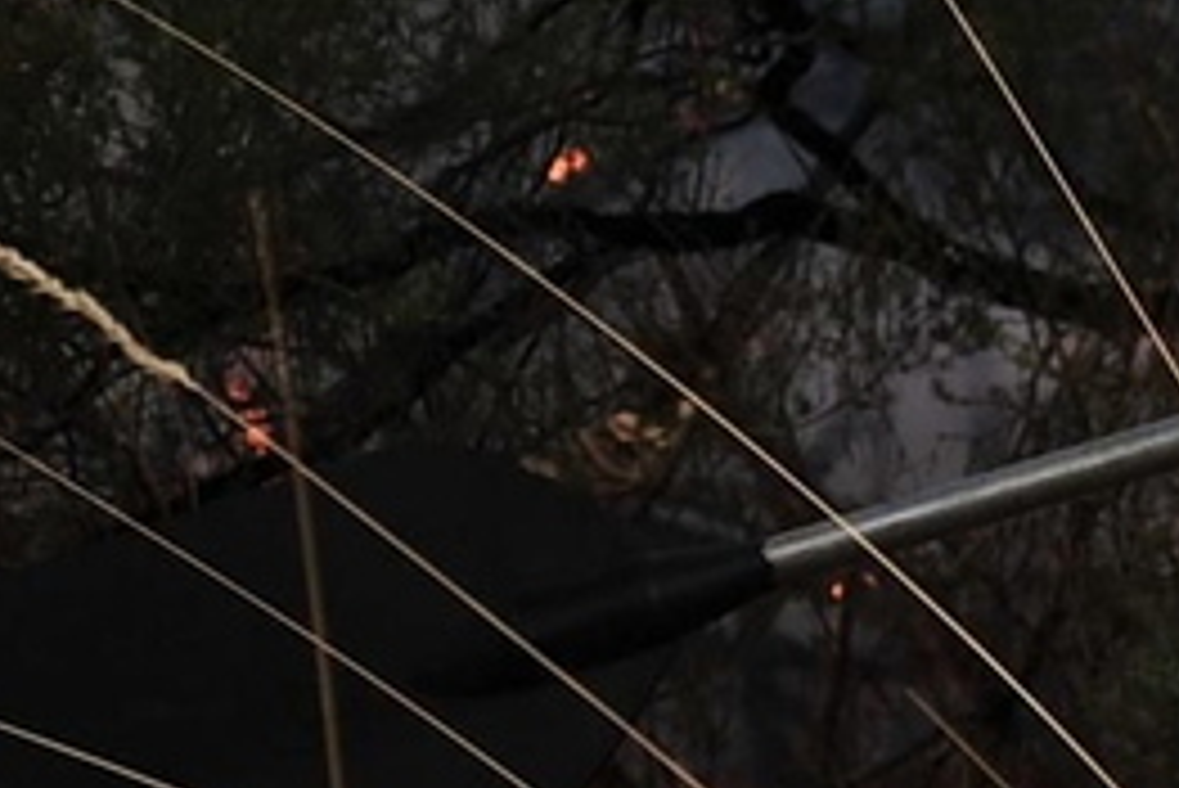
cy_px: -205
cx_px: 1984
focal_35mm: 976
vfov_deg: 1.4
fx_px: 31980
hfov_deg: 2.1
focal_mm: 160
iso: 160
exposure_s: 1/400
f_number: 6.3
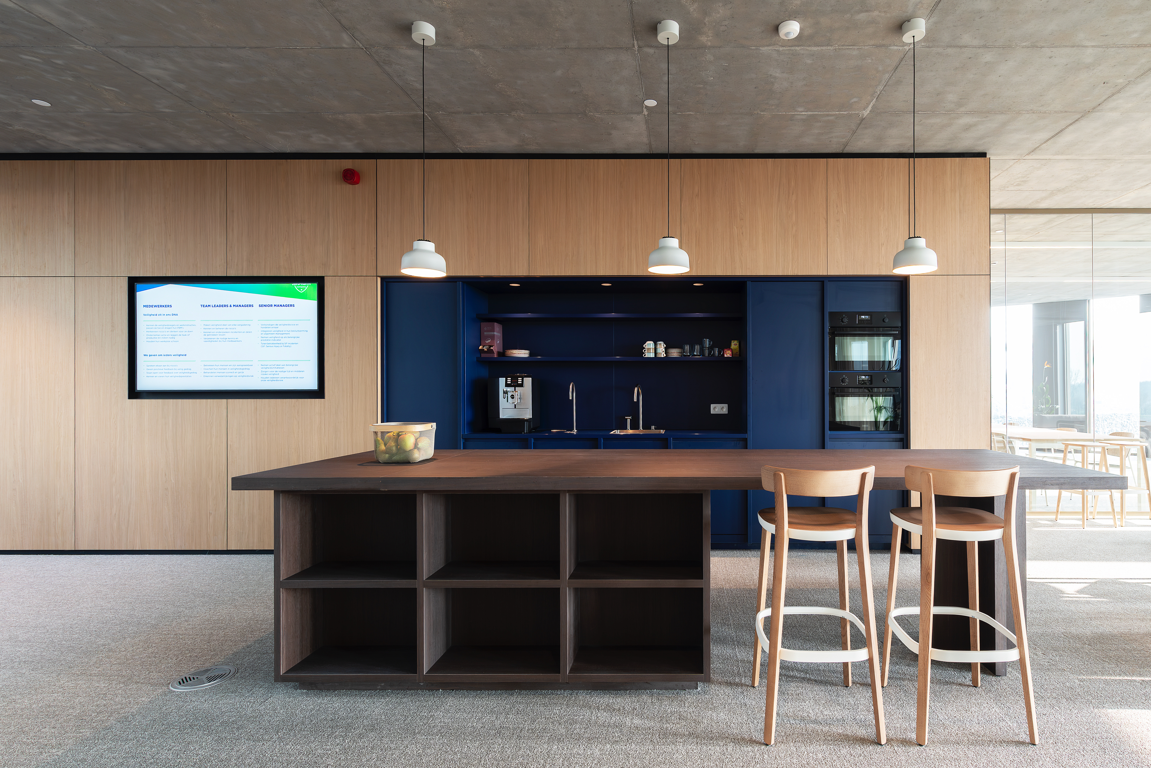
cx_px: 576
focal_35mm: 16
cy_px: 384
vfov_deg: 73.8
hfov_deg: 96.7
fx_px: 512
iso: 320
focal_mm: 16
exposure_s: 1/5
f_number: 13
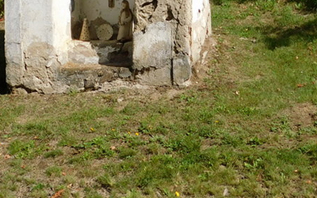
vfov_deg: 14.0
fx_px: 743
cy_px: -120
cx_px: 124
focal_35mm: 86
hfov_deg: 24.0
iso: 125
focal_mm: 5.3
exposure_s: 1/500
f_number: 6.4
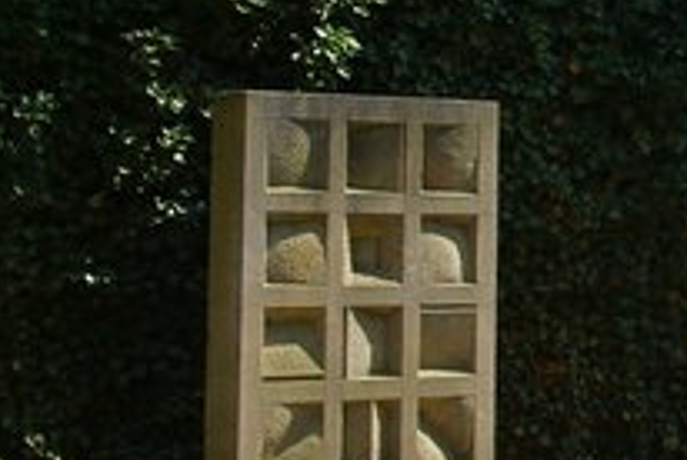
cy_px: -200
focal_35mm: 150
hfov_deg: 13.2
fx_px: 2859
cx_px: 935
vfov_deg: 9.0
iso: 200
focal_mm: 31
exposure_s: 1/180
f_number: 8
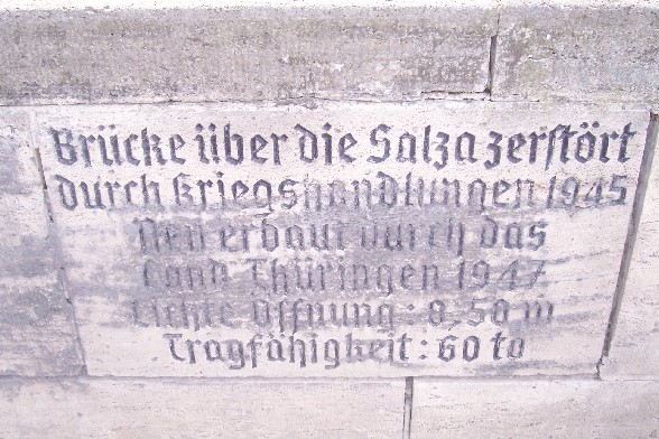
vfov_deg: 31.9
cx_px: 330
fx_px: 769
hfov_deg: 46.4
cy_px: 220
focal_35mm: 42
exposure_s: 1/125
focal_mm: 7
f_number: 3
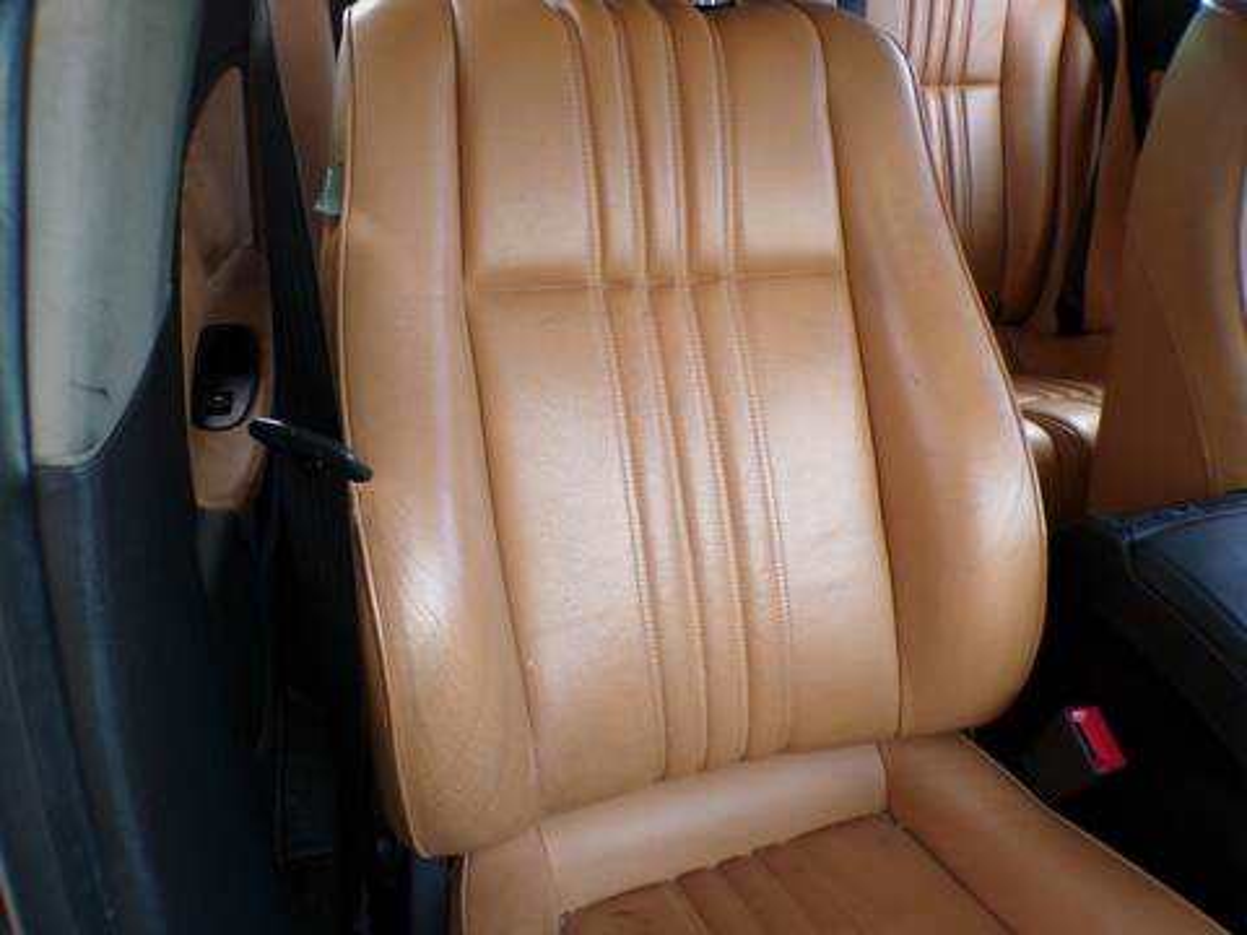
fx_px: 865
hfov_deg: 71.6
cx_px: 624
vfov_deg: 56.8
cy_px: 468
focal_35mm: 24
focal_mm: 4.3
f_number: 3
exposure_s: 1/45
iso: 100
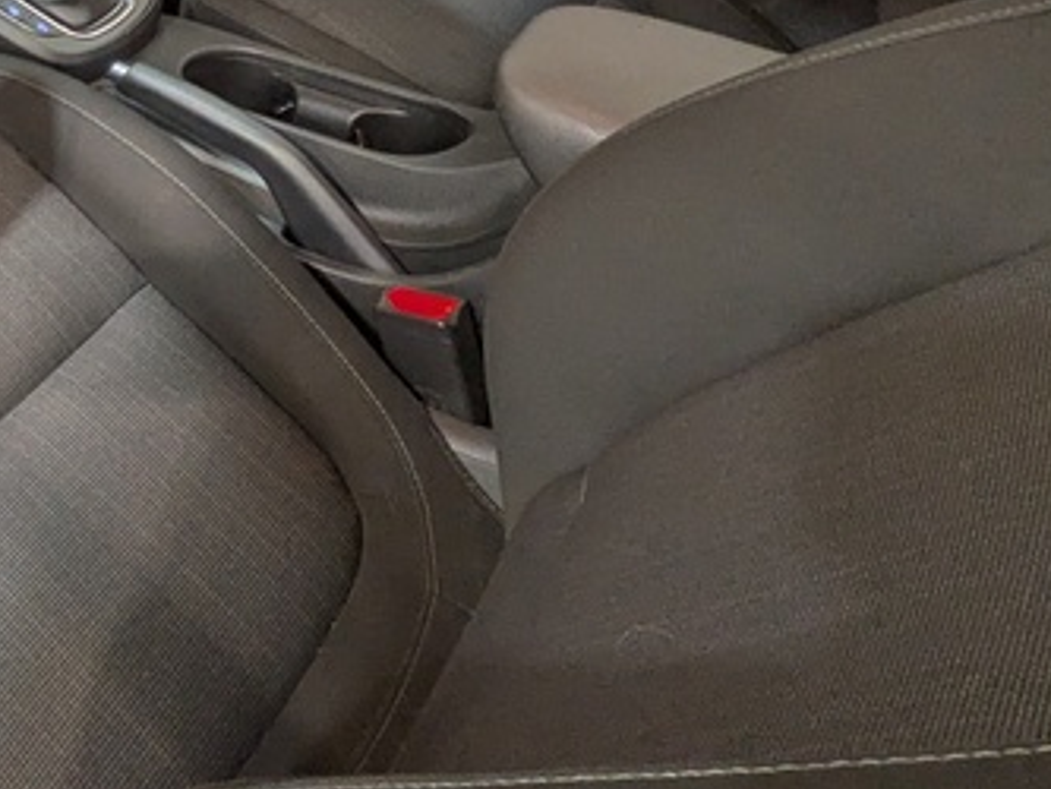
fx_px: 1306
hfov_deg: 32.6
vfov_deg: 28.6
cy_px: -186
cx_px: -322
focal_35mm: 43
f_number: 2.2
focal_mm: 1.83
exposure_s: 1/33.3
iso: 74
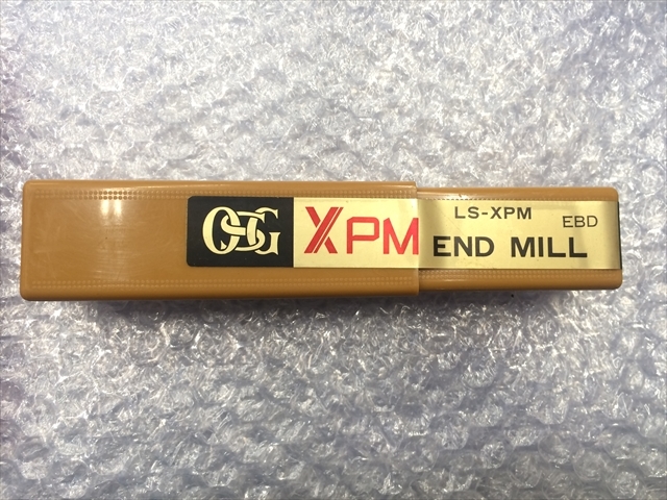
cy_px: 250
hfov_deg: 61.7
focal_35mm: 29
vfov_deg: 48.2
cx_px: 334
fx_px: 559
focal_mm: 4.15
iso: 80
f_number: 2.2
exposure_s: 1/30
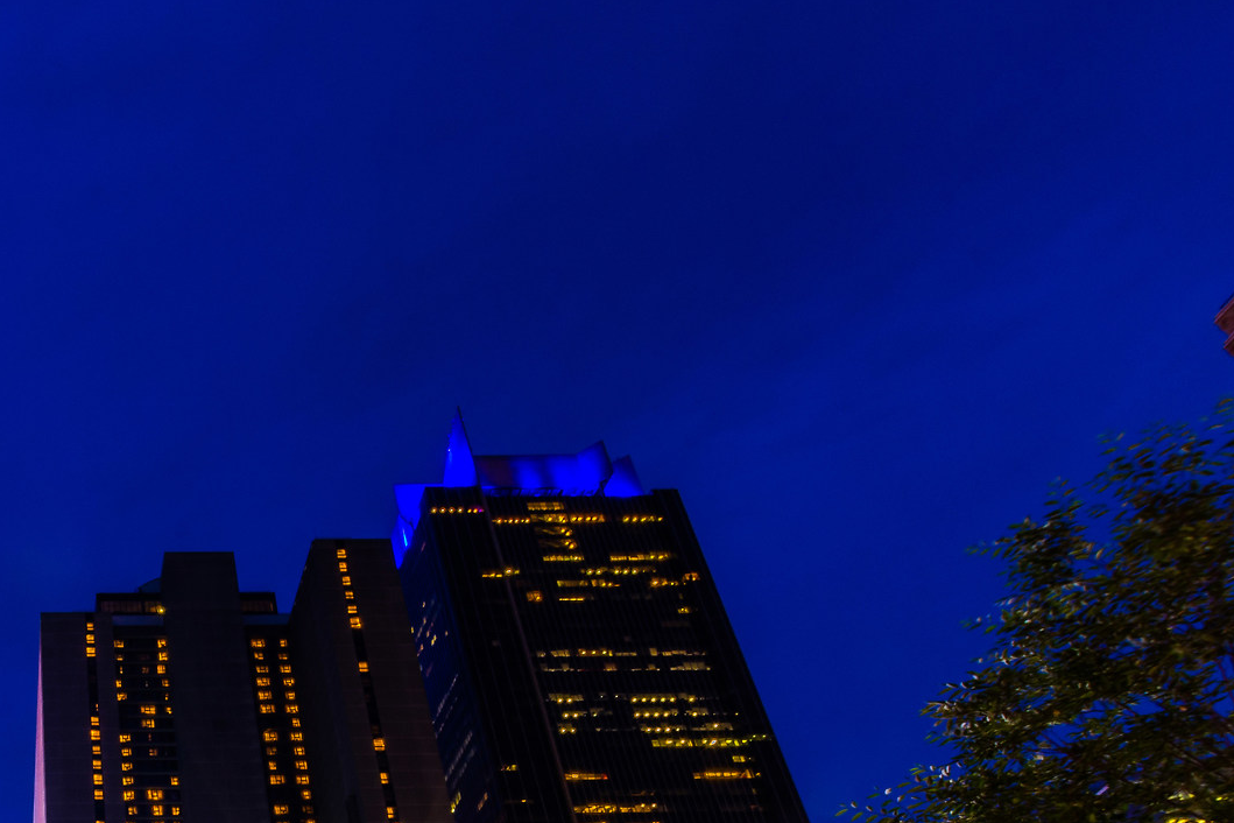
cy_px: 909
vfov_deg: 33.7
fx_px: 1165
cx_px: 7
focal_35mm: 34
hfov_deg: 46.8
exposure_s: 13
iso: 100
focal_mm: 10
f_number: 14
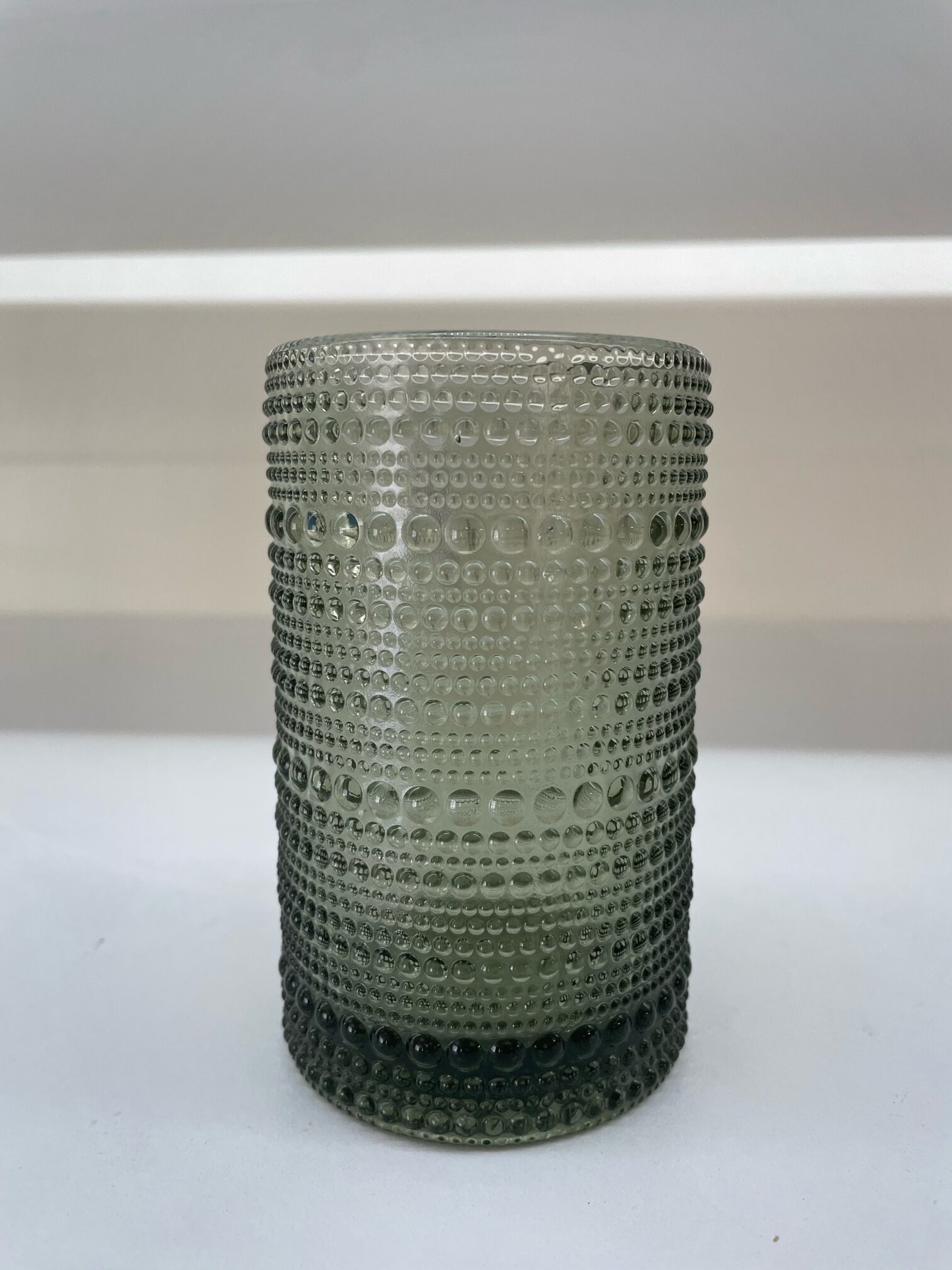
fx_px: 953
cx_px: 476
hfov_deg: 53.1
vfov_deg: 67.3
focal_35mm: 26
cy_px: 635
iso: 125
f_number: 1.6
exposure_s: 1/120
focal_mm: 4.2
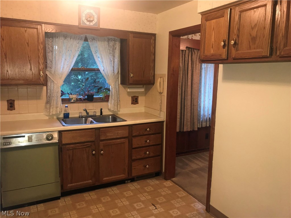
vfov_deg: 49.7
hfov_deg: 63.4
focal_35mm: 28
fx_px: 235
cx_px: 146
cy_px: 109
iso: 64
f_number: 1.8
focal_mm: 3.99
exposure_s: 1/30
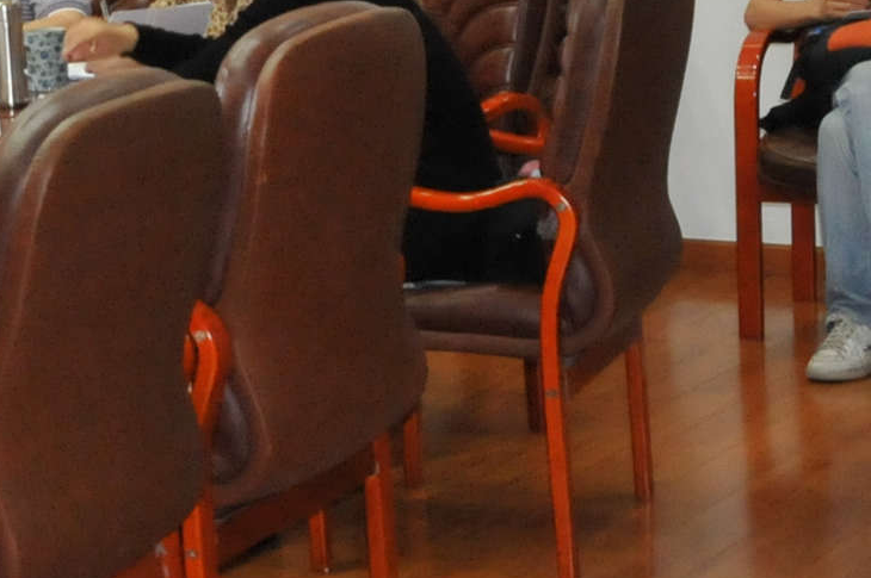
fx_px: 2779
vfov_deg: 11.8
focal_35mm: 115
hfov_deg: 16.6
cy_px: 26
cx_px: -315
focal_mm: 16
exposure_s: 1/60
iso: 1250
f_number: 5.6
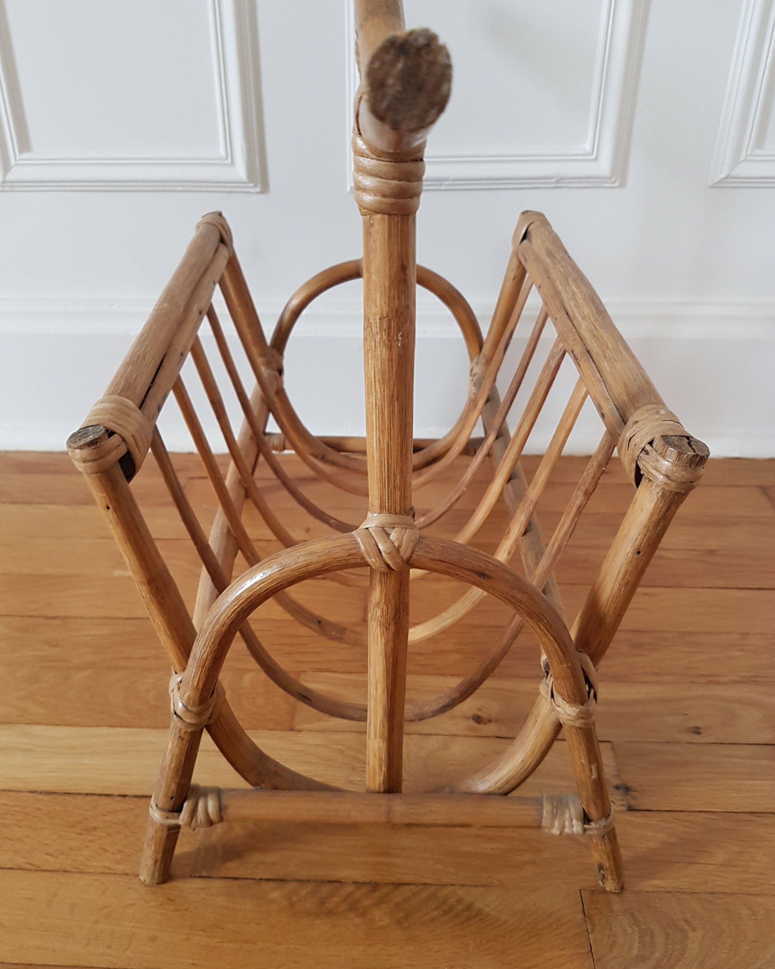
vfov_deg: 62.2
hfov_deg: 51.5
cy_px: 474
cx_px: 378
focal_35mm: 28
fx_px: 803
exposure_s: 1/24
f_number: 1.7
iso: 160
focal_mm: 4.2
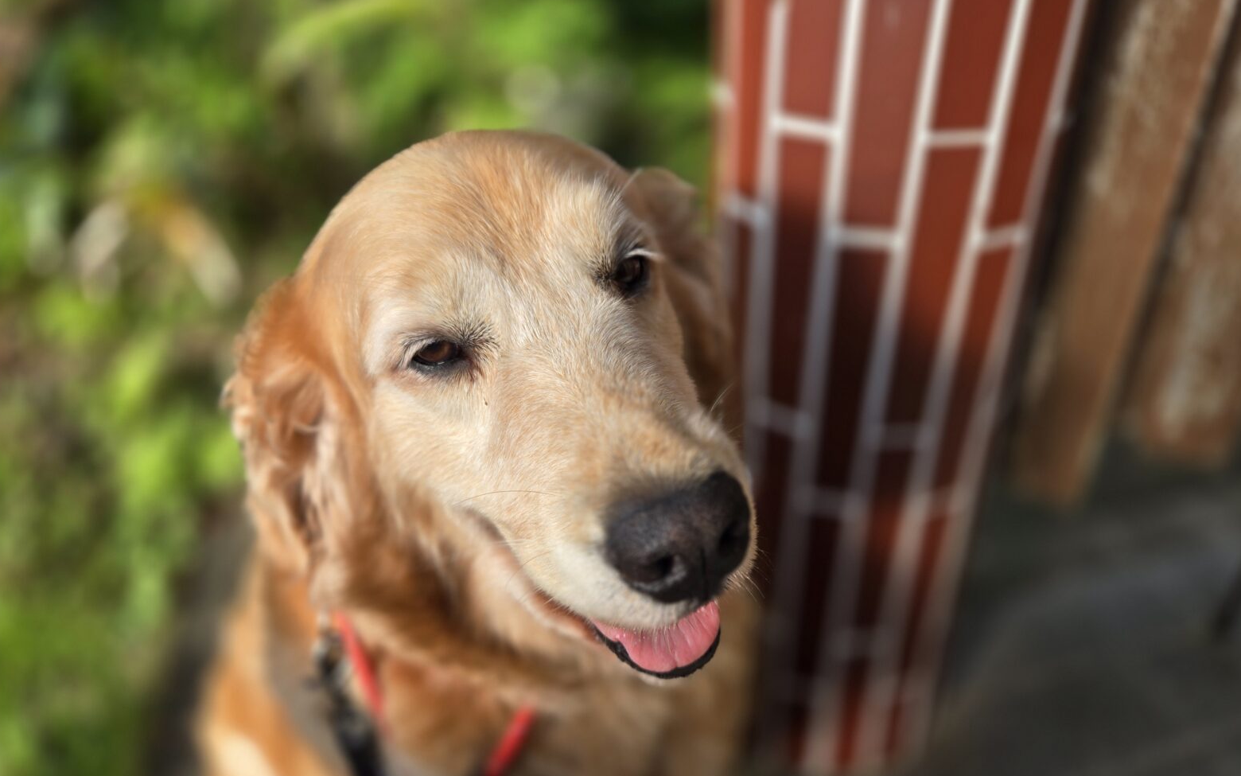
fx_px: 846
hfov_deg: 72.5
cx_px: 625
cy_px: 406
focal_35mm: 25
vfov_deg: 49.3
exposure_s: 1/273
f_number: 1.8
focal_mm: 5.4
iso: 25
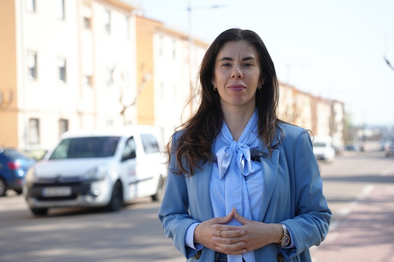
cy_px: 131
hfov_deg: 27.3
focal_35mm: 74
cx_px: 197
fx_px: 810
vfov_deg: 18.4
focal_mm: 74
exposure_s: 1/320
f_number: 4.5
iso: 100
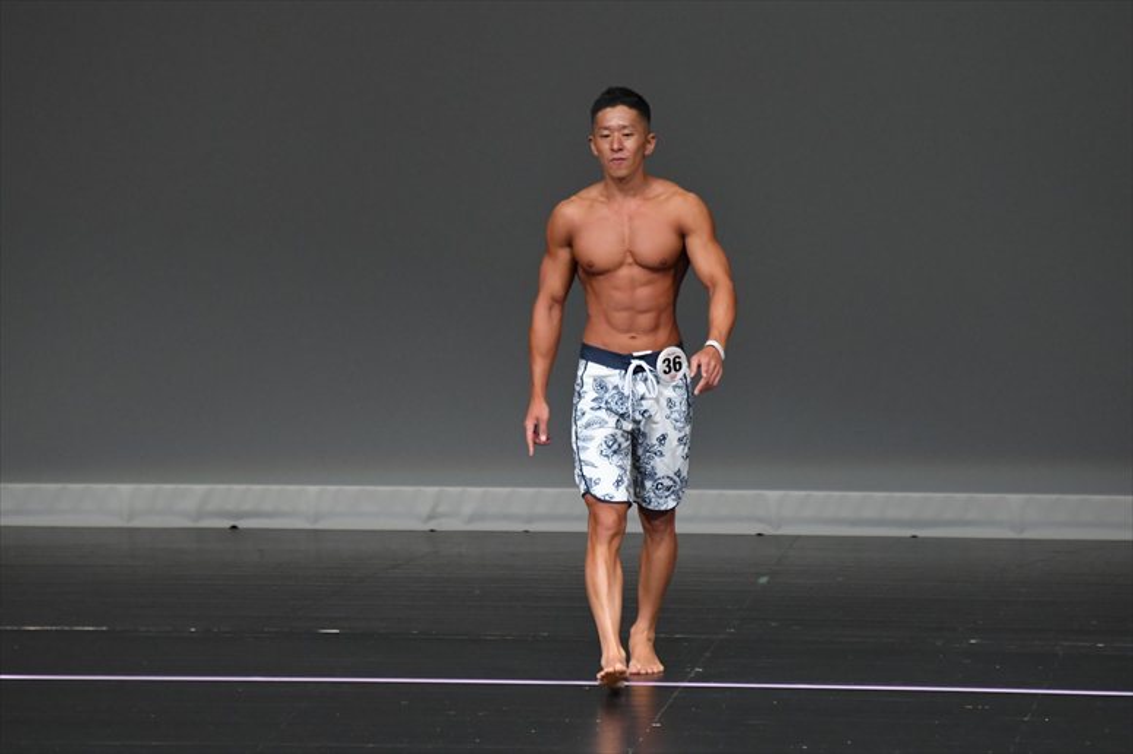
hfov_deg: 6.0
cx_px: 566
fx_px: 10853
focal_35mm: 345
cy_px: 377
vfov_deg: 4.0
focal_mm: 230
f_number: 5.6
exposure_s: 1/400
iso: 4000
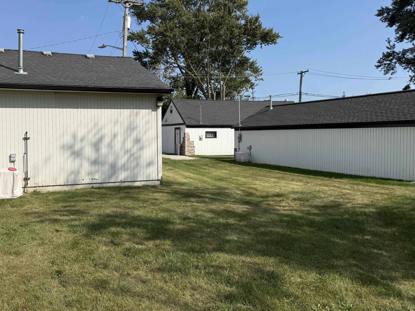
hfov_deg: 55.7
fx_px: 384
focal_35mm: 32
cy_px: 140
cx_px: 142
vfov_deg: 44.1
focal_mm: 6.76
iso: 80
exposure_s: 1/6173
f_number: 1.78
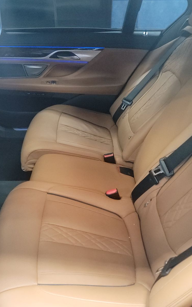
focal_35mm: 34
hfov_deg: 37.2
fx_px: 285
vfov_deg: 56.7
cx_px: 85
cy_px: 153
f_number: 1.8
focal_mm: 6.7
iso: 2387
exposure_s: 1/59
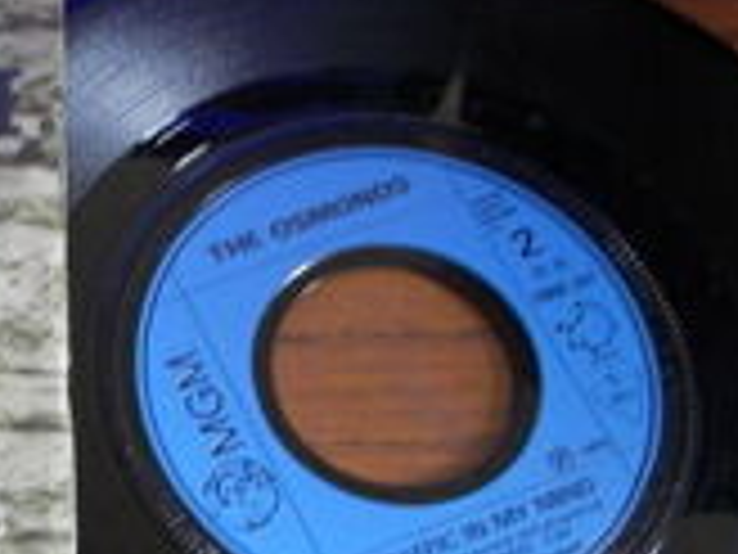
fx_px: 1556
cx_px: -94
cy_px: 500
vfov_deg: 19.8
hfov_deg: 24.7
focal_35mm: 73
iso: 320
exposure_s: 1/8
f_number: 3.1
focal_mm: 4.5
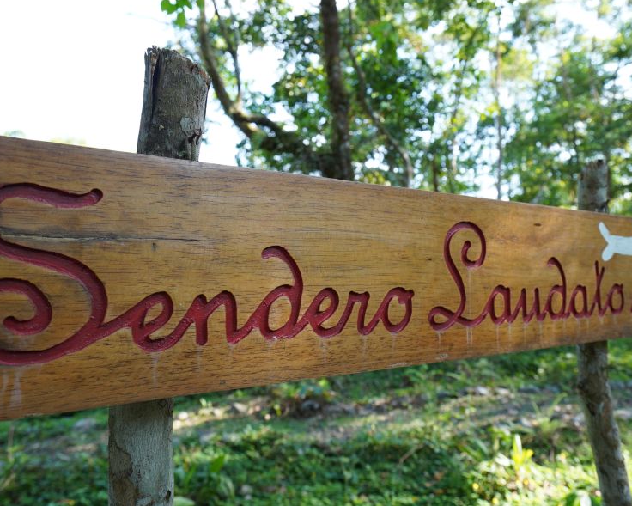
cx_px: 345
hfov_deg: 57.1
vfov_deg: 47.1
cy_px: 249
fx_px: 580
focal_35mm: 31
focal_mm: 27
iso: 800
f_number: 5.6
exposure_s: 1/250
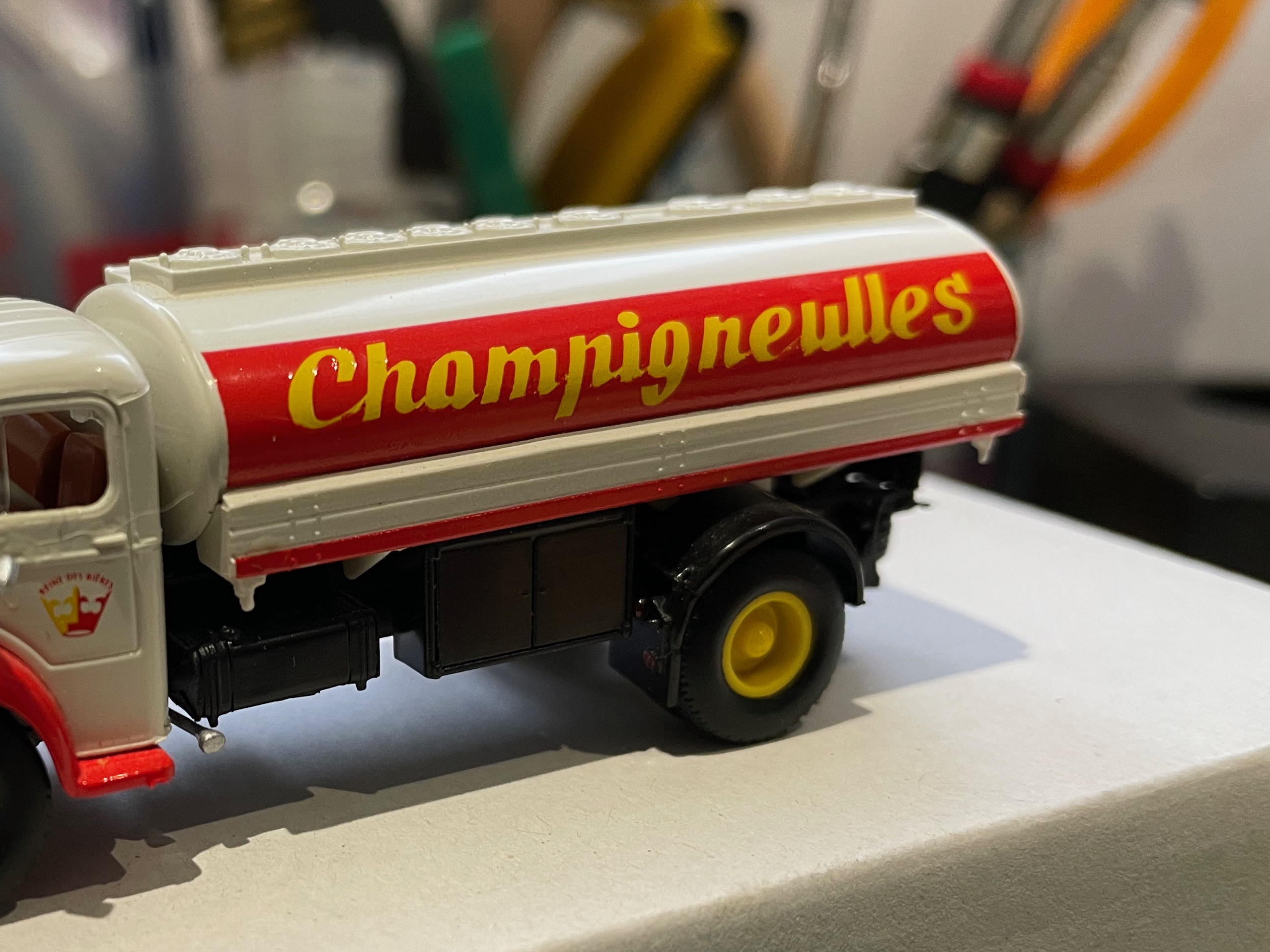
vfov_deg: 35.0
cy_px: 569
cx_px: 283
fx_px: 1504
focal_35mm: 41
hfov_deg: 43.9
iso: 125
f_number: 1.6
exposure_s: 1/52
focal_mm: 4.2
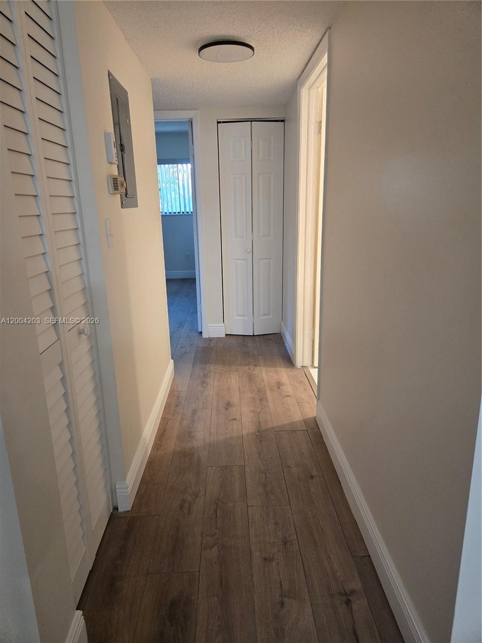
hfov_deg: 58.9
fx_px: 427
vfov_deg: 73.9
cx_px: 241
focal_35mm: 23
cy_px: 322
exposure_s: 1/120
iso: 800
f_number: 1.8
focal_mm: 5.4
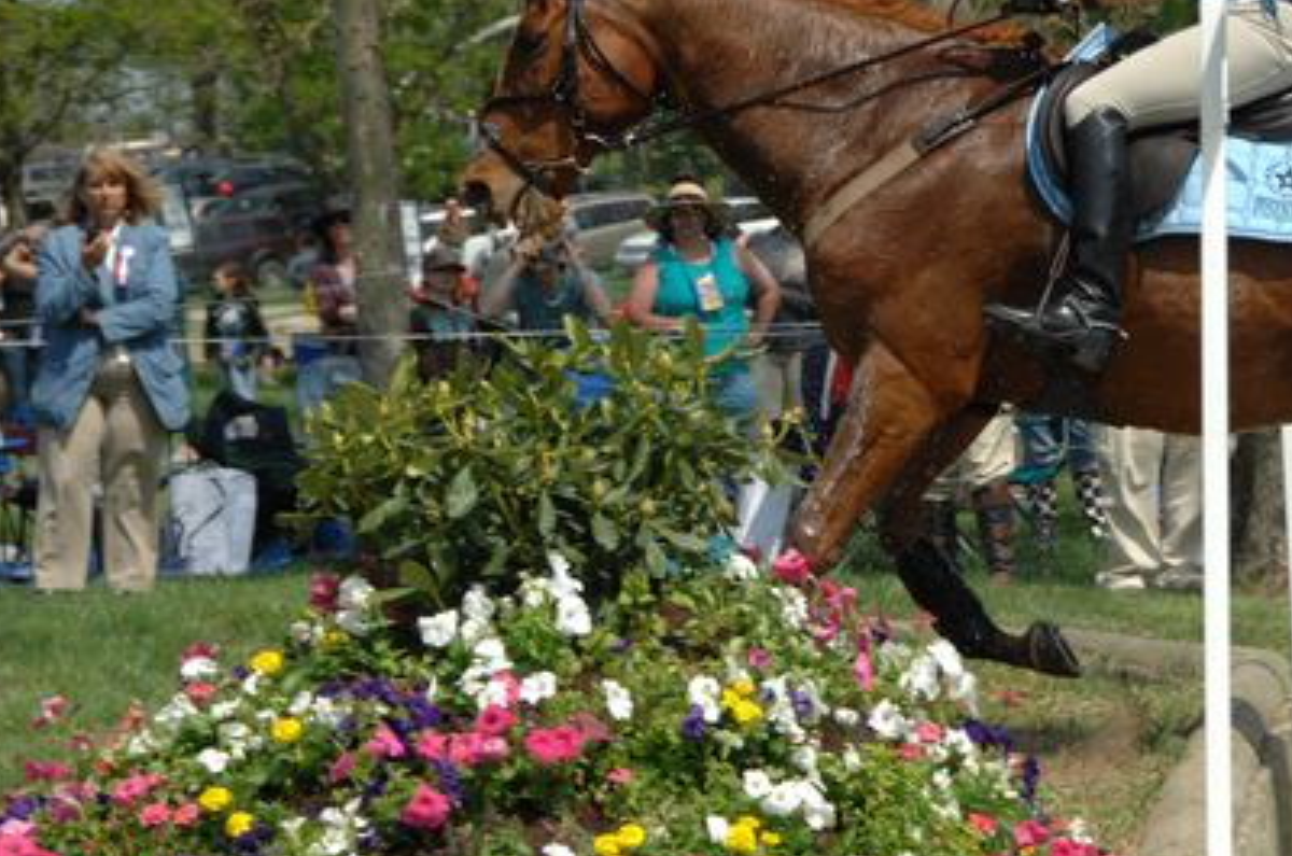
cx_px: 1008
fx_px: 7056
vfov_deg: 6.9
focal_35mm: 197
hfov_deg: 10.4
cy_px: 241
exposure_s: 1/1000
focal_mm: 82
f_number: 8
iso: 500
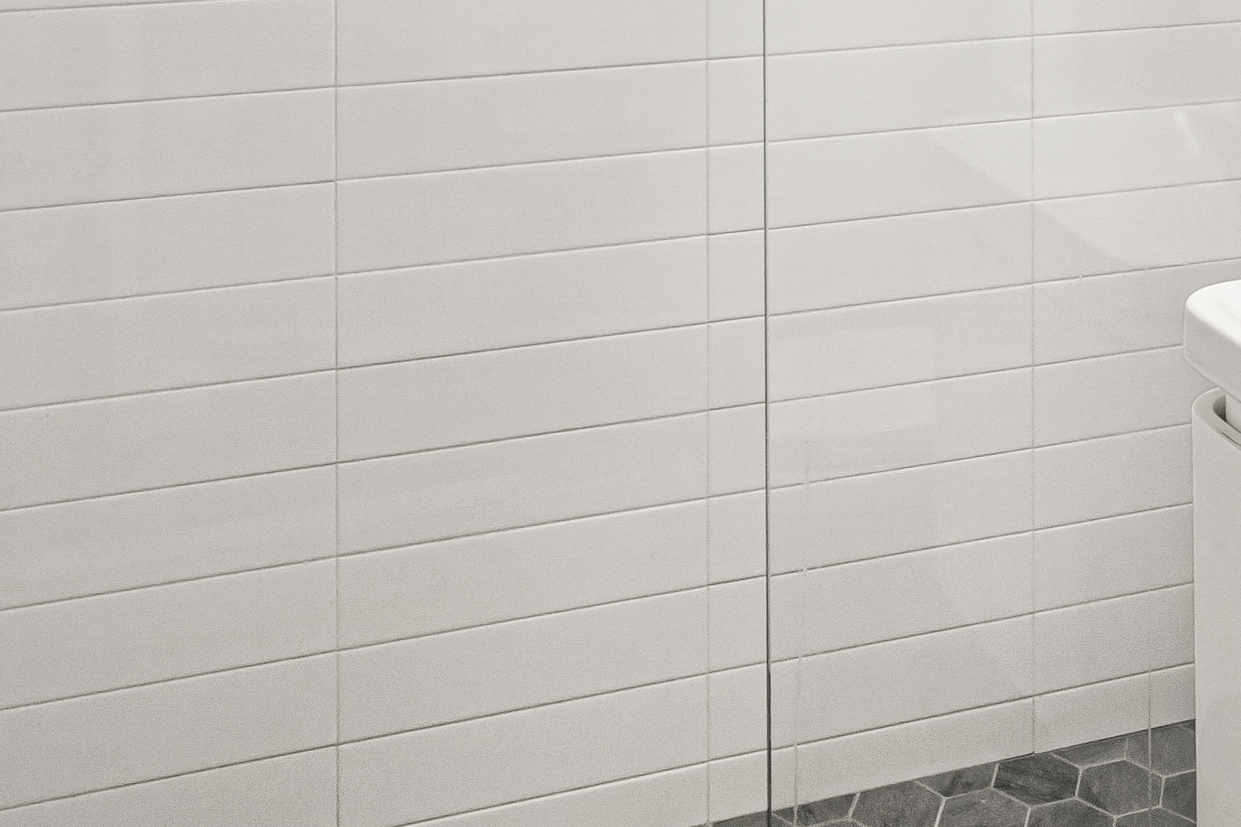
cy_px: -327
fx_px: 1896
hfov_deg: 34.6
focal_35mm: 55
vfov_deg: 21.5
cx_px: 1075
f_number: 11
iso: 500
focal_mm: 14
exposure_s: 1/2
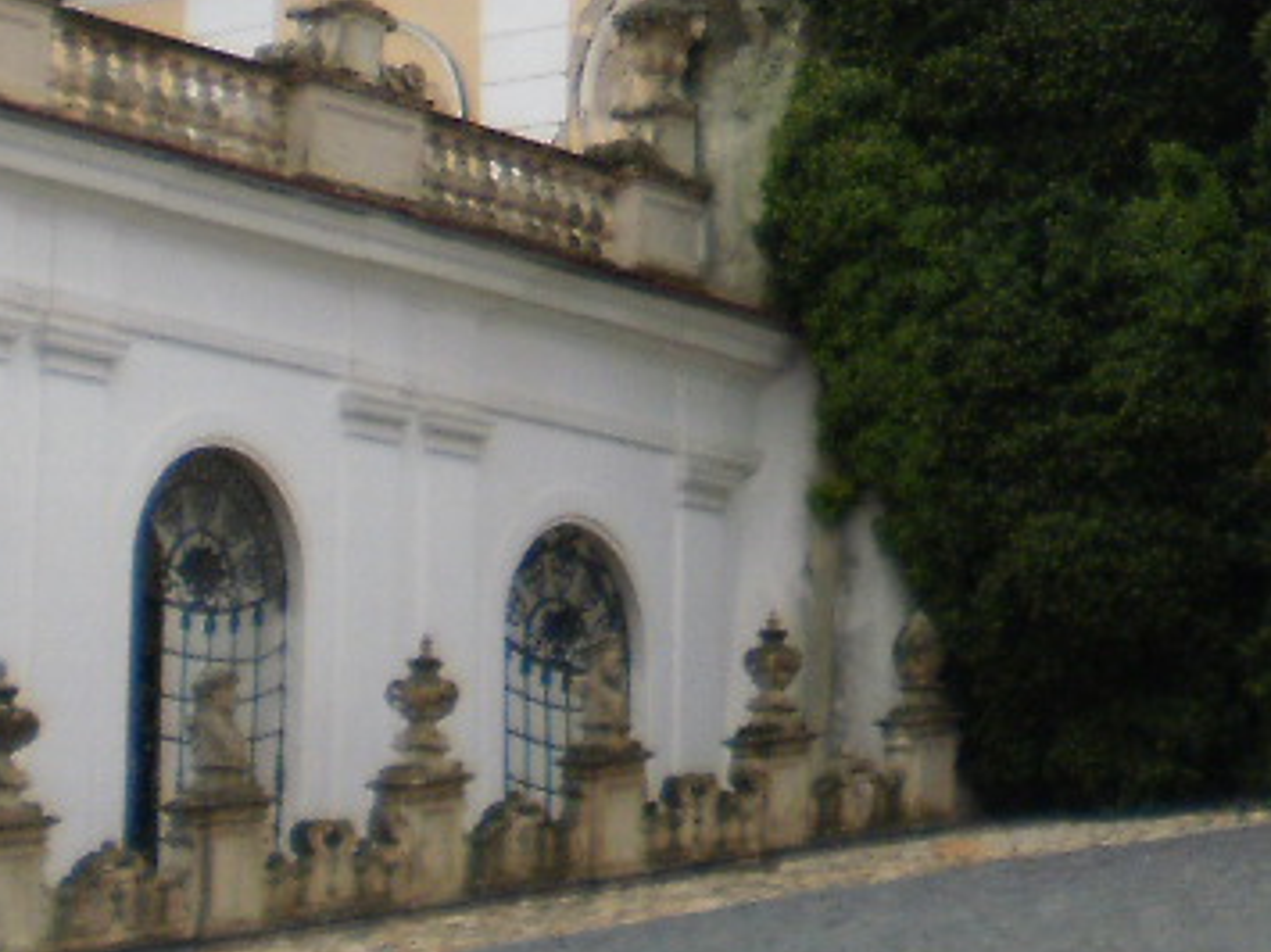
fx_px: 5029
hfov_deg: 14.2
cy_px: -576
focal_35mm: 137
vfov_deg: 10.4
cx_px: 1185
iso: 100
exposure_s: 1/50
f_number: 3.1
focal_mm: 6.3
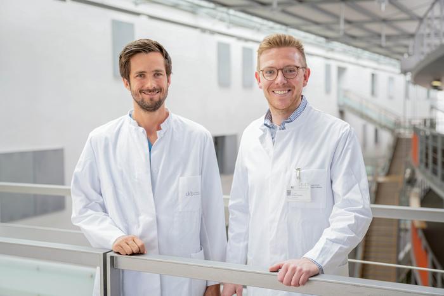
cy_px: 148
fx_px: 617
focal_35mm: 50
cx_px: 222
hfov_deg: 39.6
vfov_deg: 27.0
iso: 400
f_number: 2.8
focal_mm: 50
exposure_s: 1/200
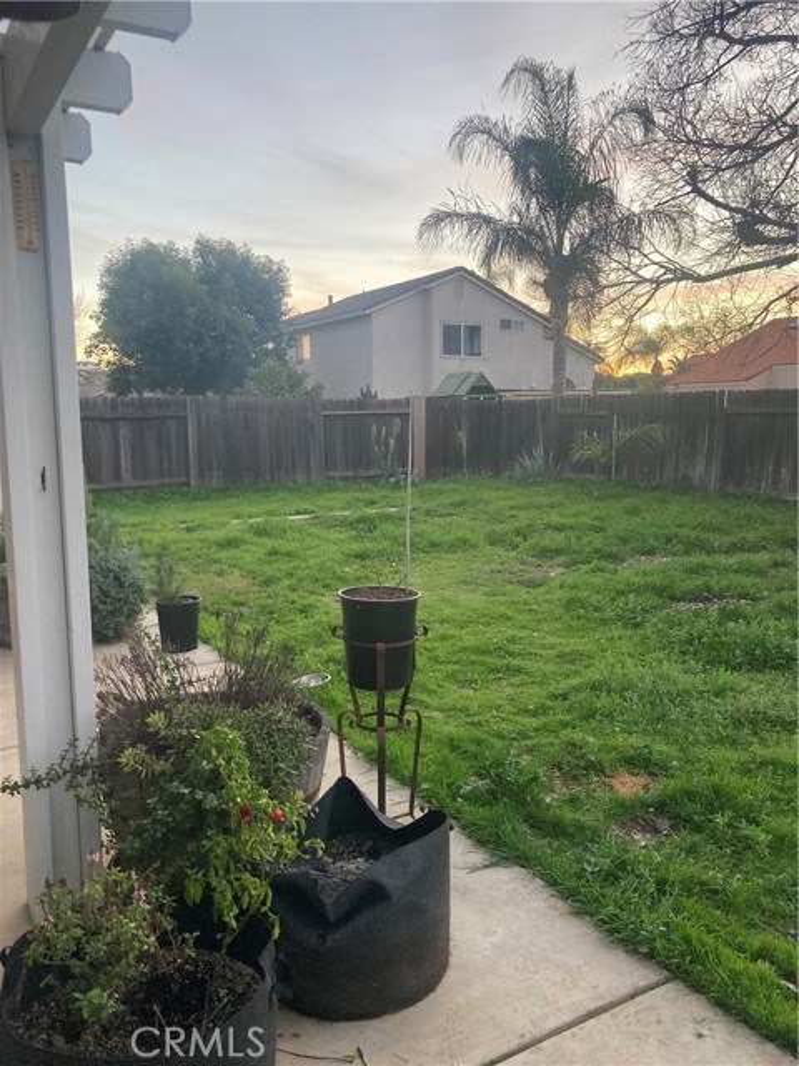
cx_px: 400
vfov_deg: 63.4
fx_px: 862
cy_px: 533
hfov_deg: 49.7
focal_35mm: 28
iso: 100
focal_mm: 3.99
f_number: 1.8
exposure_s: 1/60
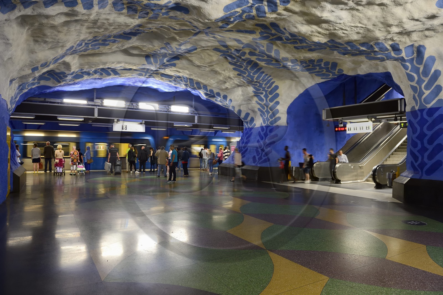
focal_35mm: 24
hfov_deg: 73.8
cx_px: 222
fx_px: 295
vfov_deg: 53.1
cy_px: 148
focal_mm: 24
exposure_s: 1/13
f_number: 5
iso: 800
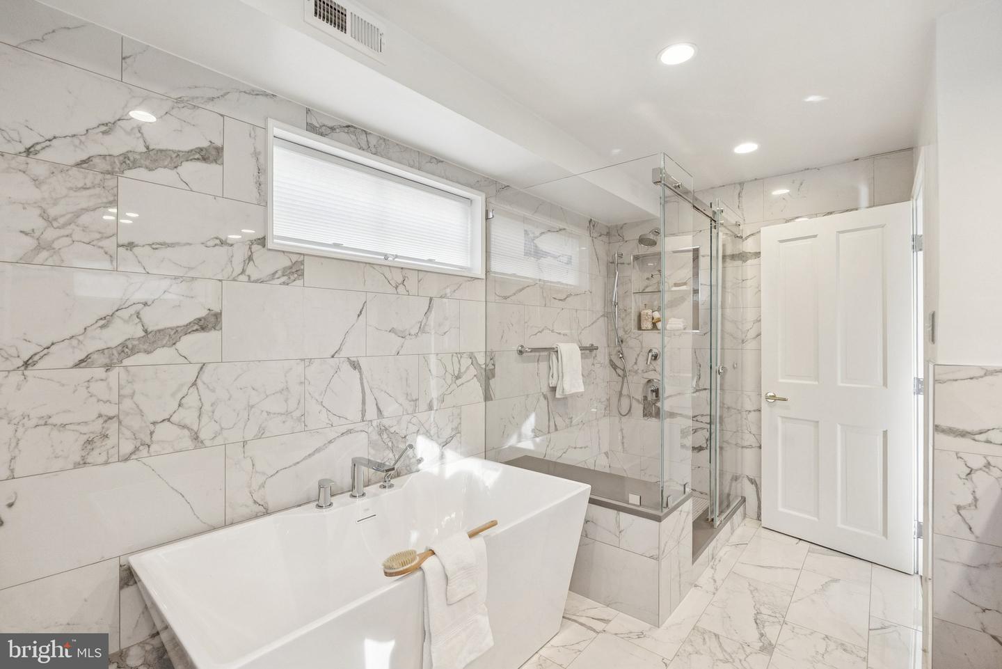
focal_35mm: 16
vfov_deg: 73.8
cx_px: 501
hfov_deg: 96.7
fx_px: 445
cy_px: 334
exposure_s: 1/125
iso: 800
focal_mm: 16
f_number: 4
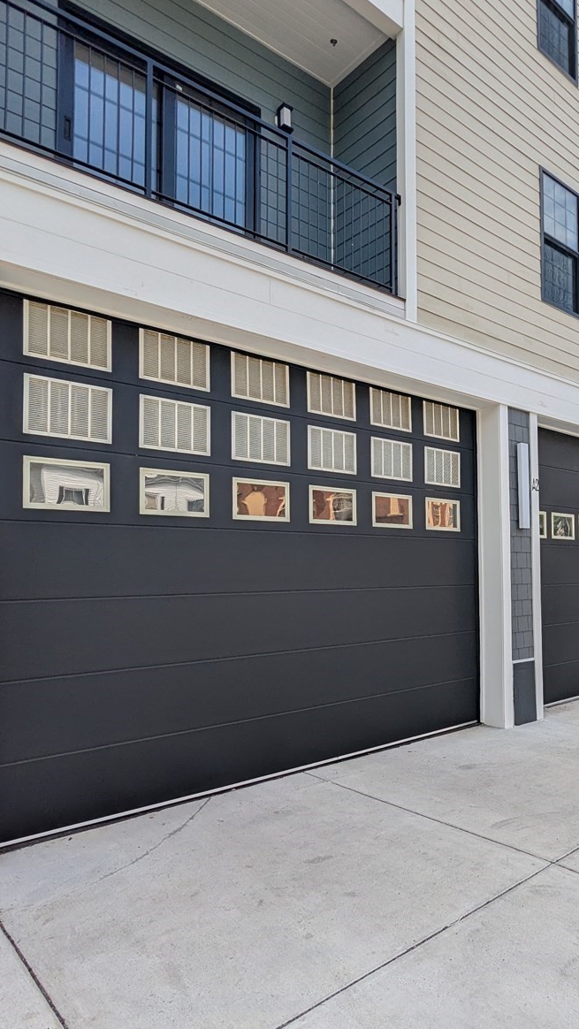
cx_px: 435
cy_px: 545
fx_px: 628
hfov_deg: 47.7
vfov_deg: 78.6
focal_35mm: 23
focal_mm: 2.35
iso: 48
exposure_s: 1/838
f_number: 2.2
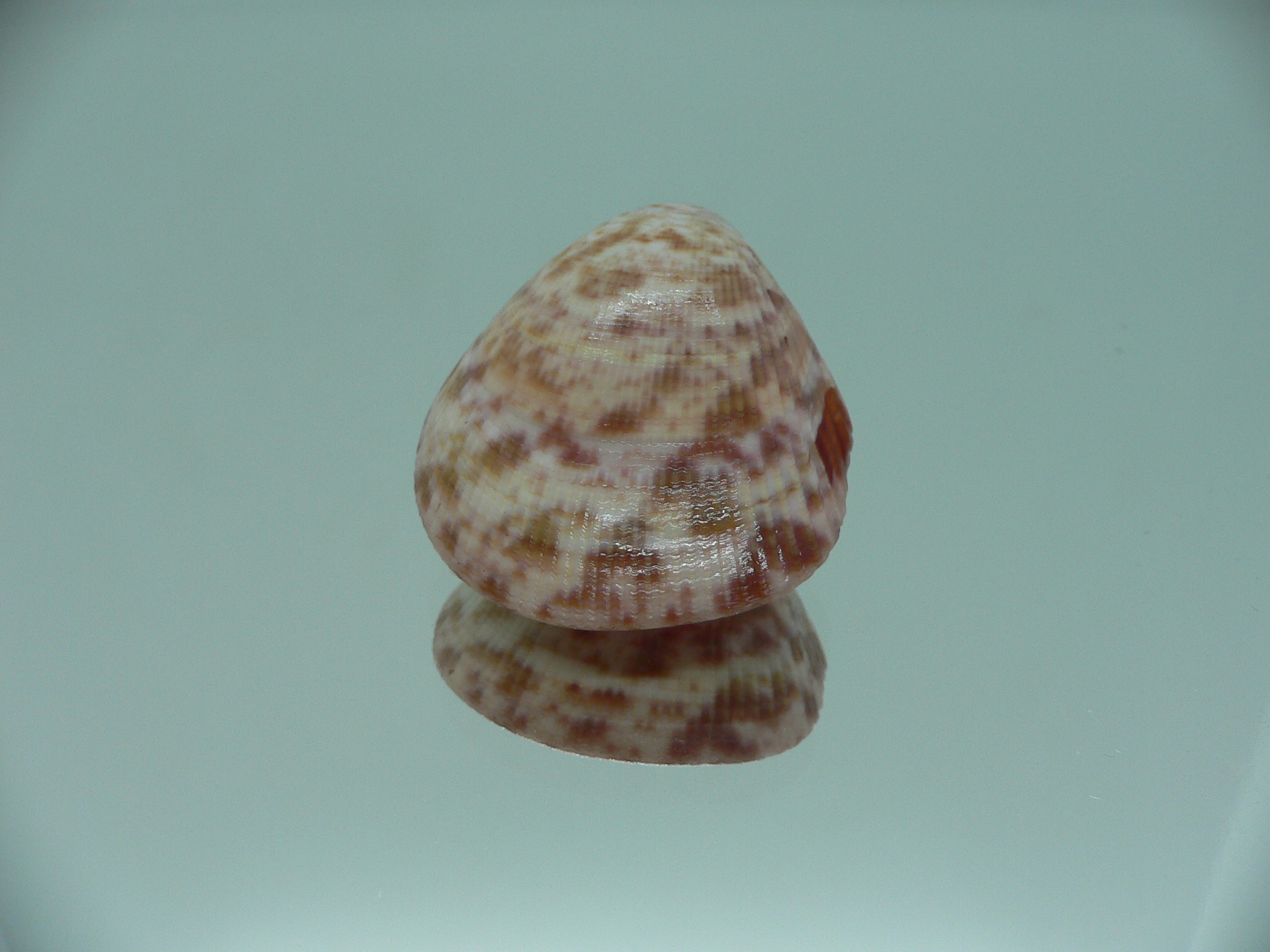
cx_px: 635
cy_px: 476
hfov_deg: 52.6
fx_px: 1284
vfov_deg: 40.7
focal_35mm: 35
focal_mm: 4.6
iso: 80
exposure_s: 1/60
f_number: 2.8
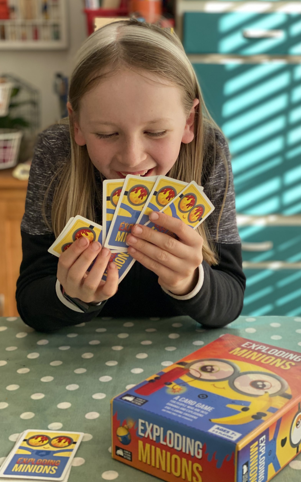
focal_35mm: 56
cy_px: 240
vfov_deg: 36.3
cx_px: 159
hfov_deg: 23.1
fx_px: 735
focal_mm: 6
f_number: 2
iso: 80
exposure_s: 1/122
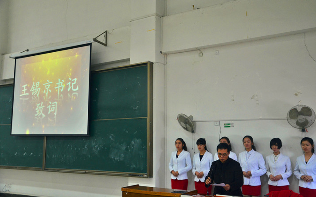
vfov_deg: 33.1
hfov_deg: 51.0
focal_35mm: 39
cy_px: 92
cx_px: 159
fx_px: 332
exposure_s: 1/30
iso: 800
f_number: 4
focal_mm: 25
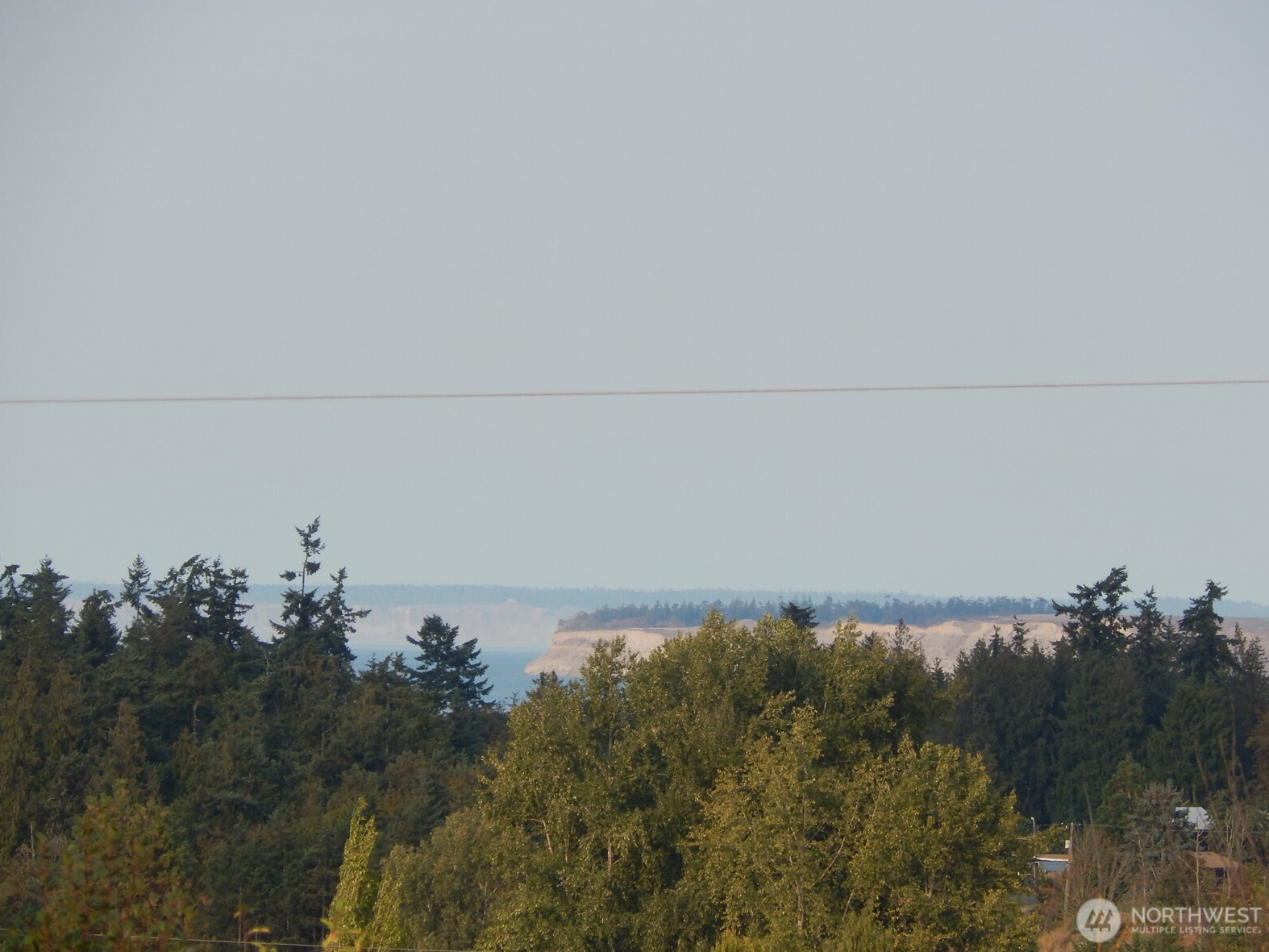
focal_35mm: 432
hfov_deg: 4.6
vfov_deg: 3.4
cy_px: 469
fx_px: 15839
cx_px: 641
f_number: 5.7
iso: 125
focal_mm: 76.4
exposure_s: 1/320
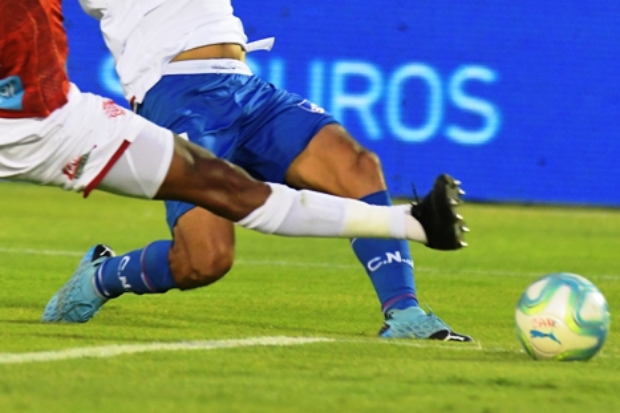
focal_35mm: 987
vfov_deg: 1.4
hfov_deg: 2.1
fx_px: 16991
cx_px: 151
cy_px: 1
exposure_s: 1/640
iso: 3200
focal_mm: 300
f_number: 4
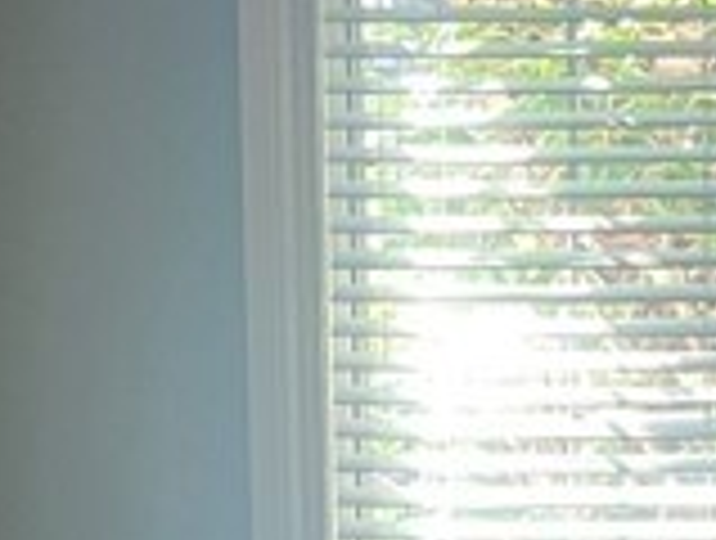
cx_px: 540
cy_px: 1071
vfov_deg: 8.5
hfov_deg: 11.8
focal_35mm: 167
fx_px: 3462
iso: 100
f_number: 1.5
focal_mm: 5.7
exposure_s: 1/60
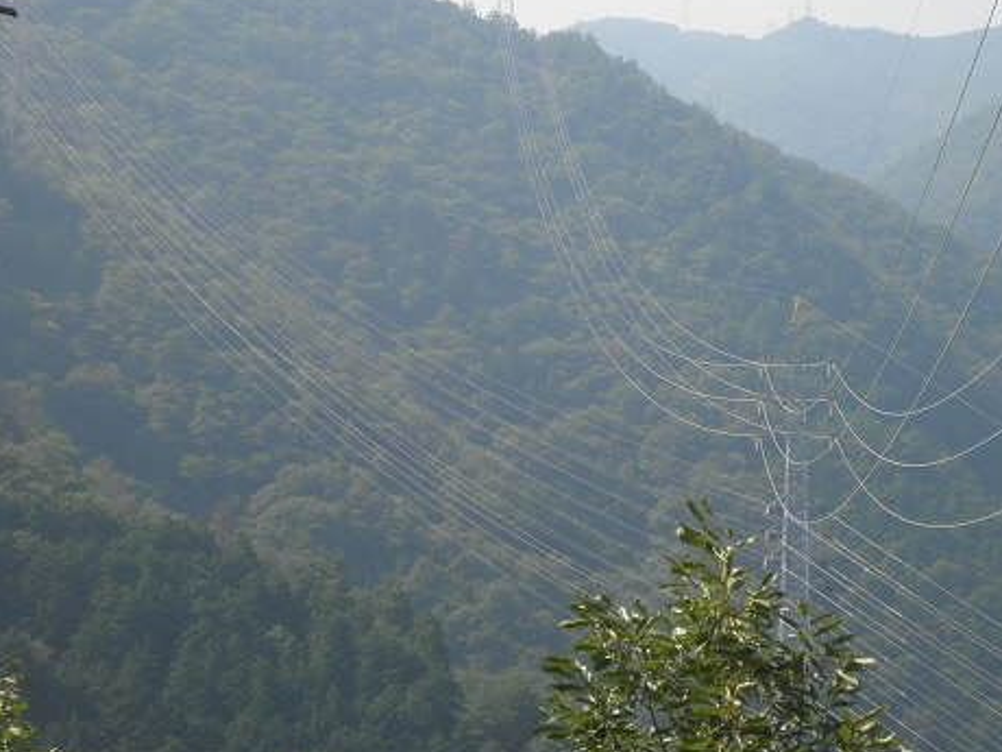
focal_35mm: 113
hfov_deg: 17.4
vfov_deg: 13.1
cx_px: 553
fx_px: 3271
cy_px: 277
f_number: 5.3
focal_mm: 11.7
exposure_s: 1/250
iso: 64
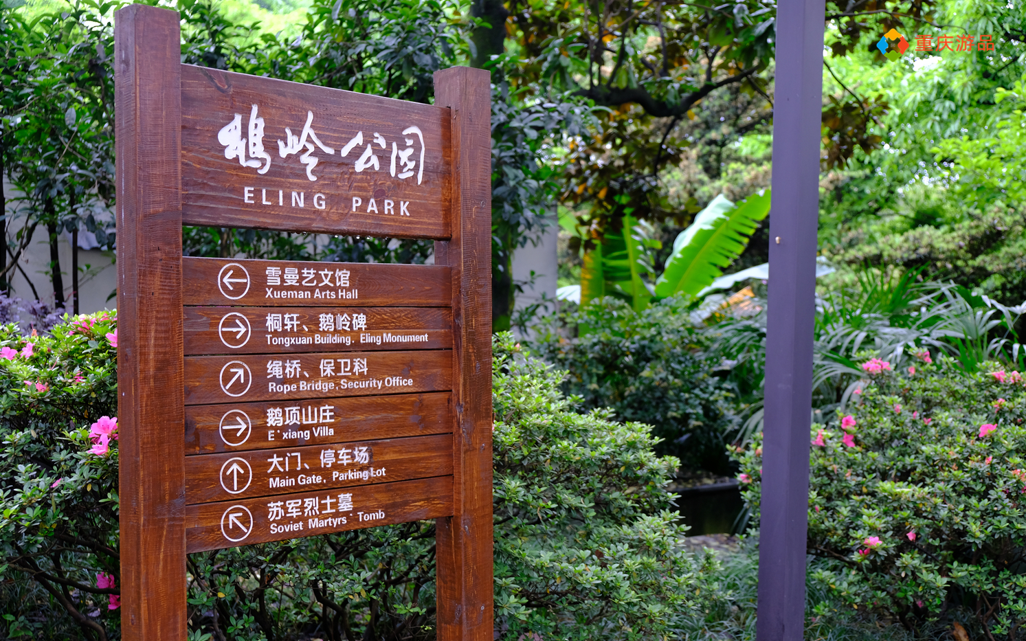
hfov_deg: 46.2
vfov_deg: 29.9
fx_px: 1202
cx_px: 513
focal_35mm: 43
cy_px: 341
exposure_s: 1/125
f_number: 3.2
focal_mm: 27.7
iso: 400
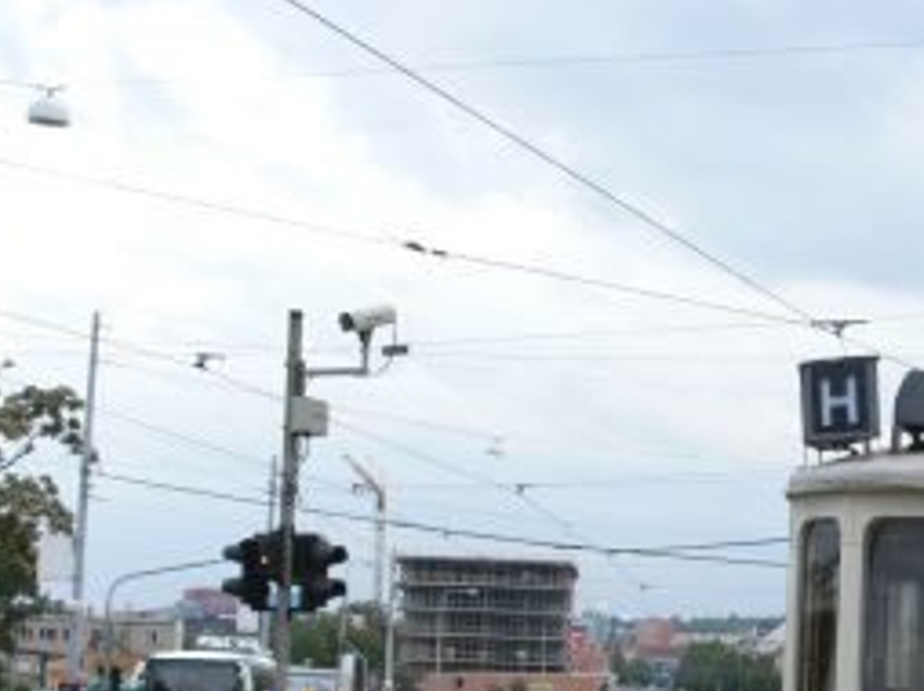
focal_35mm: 75
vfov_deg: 19.1
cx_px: 844
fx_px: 2000
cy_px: 673
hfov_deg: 25.2
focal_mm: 7.4
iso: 100
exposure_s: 1/160
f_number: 5.6
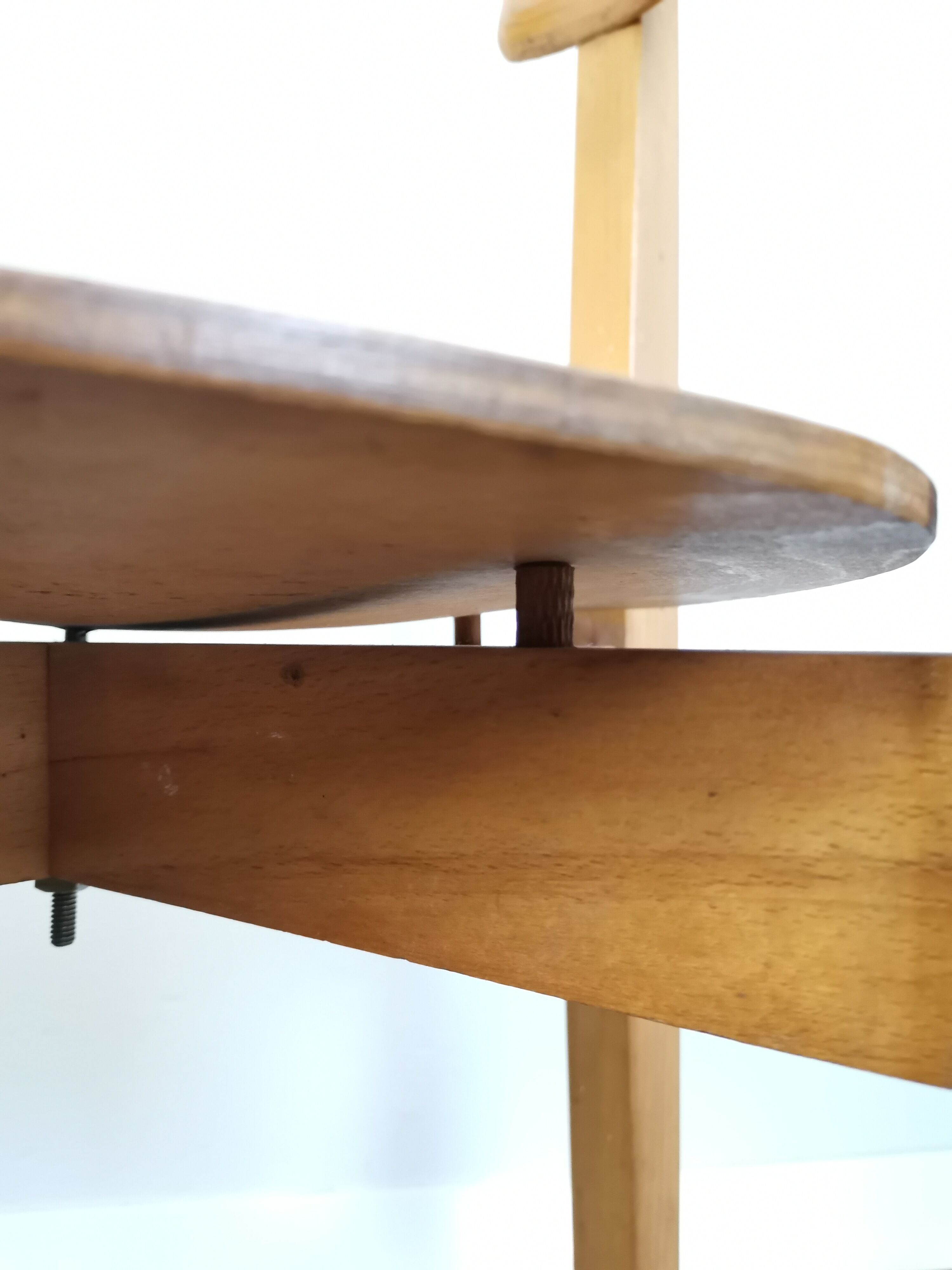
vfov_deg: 67.3
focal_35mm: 26
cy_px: 635
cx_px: 476
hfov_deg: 53.1
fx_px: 953
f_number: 1.8
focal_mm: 4.75
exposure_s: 1/33.3
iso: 640
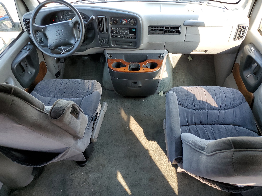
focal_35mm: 26
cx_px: 131
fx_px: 197
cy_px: 98
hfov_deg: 67.3
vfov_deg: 53.1
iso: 84
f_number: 1.5
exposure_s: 1/120
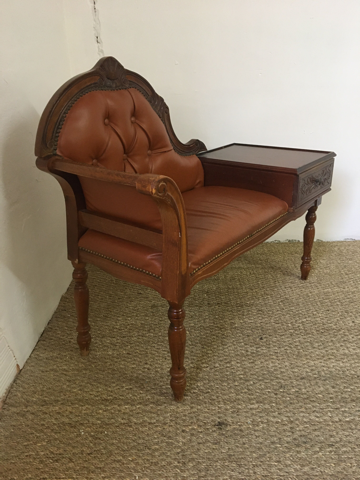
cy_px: 240
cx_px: 180
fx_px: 402
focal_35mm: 29
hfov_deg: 48.2
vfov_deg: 61.7
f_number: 2.2
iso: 200
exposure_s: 1/33
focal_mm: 4.15
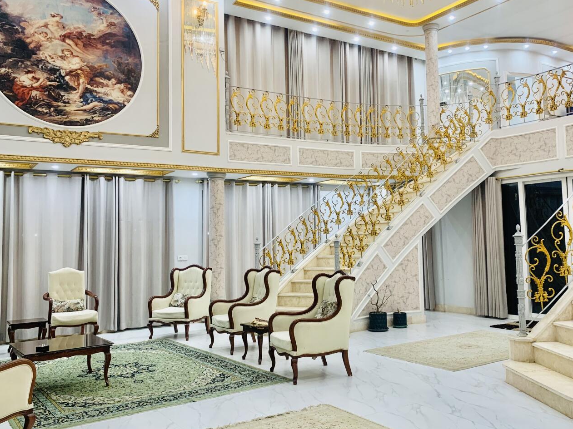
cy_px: 197
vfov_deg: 42.9
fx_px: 546
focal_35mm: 33
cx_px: 333
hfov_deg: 55.1
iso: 80
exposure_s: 1/50
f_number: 1.8
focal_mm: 4.25
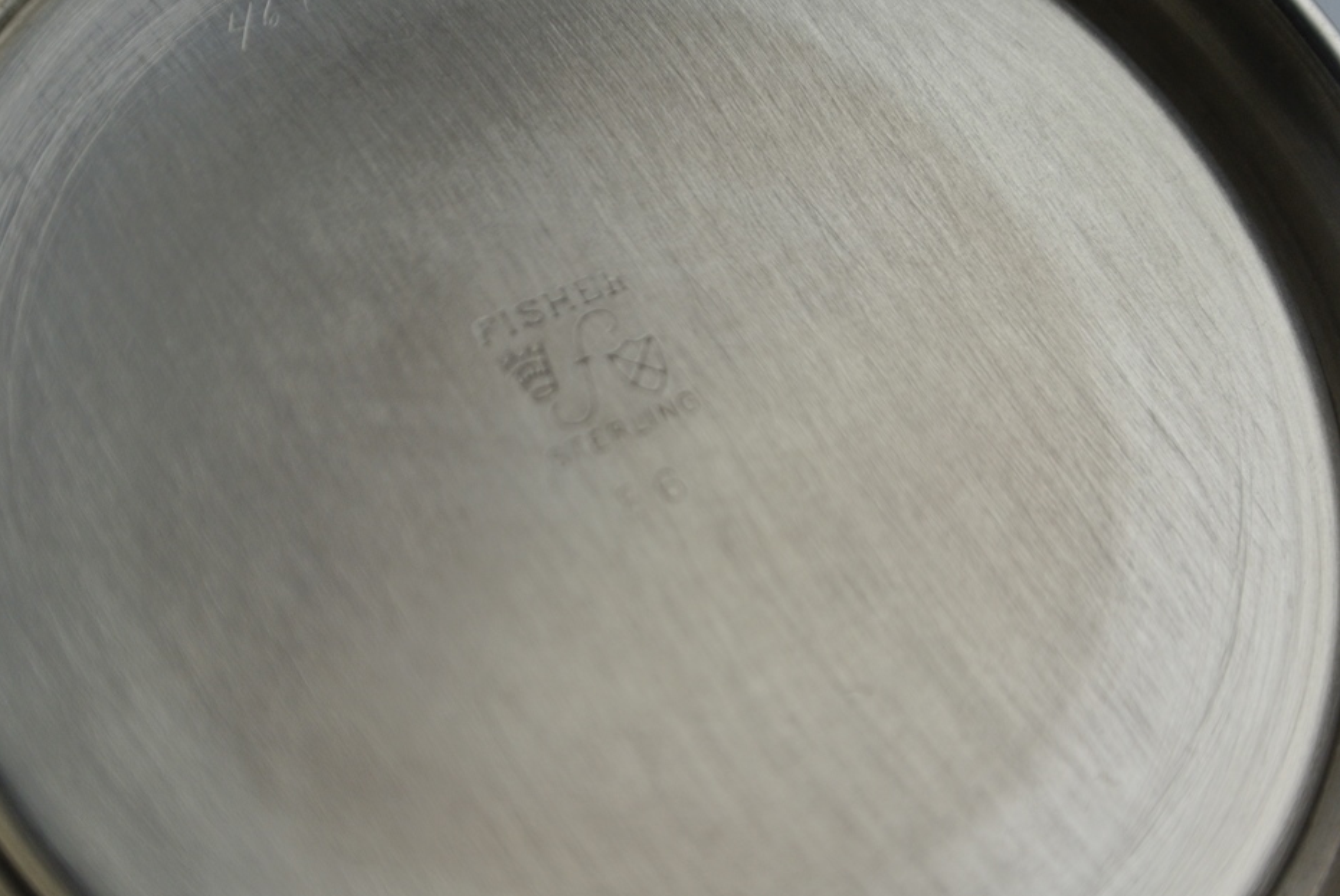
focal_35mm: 87
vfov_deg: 15.7
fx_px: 3242
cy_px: 478
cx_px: 625
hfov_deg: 23.3
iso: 200
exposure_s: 1/125
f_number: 5.6
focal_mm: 30
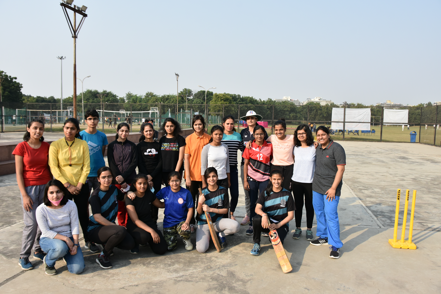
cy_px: 147
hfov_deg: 67.4
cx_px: 220
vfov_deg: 47.9
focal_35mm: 27
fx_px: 331
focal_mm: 18
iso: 280
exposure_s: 1/500
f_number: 8
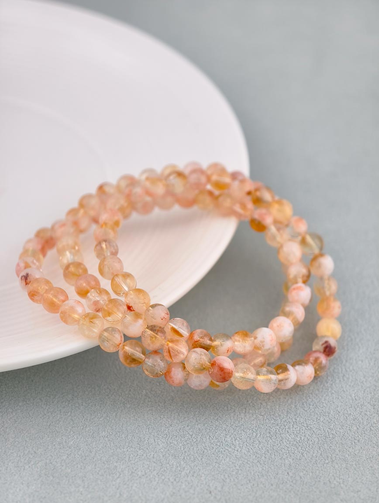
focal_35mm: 85
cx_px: 190
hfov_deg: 17.4
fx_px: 1238
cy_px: 252
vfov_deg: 23.0
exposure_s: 1/160
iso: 125
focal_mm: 22.48
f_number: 2.67
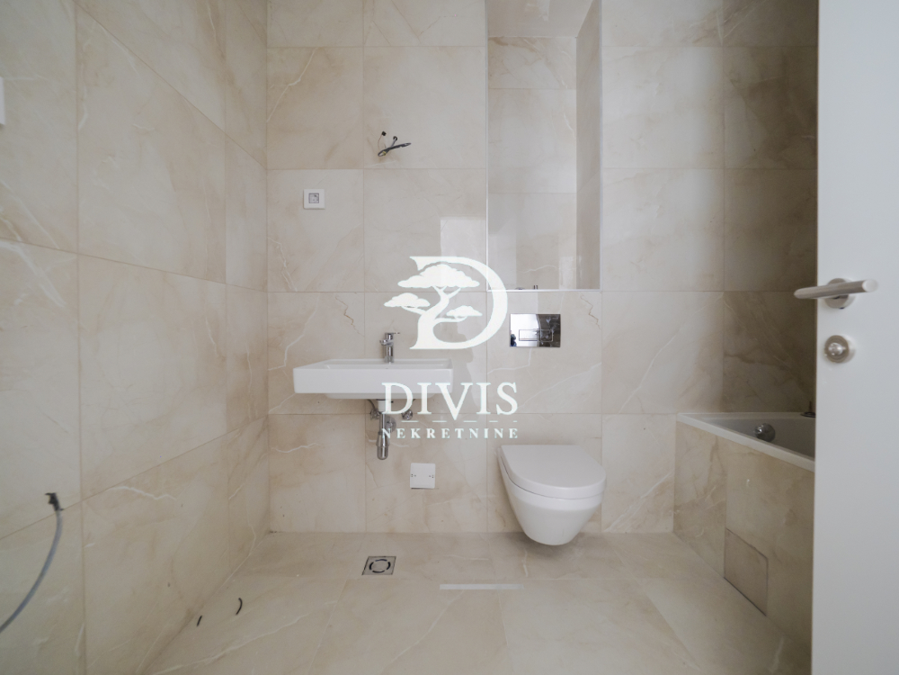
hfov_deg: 102.1
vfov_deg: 85.7
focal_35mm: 14
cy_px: 338
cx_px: 450
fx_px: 364
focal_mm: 7
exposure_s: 1/1.67
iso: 400
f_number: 4
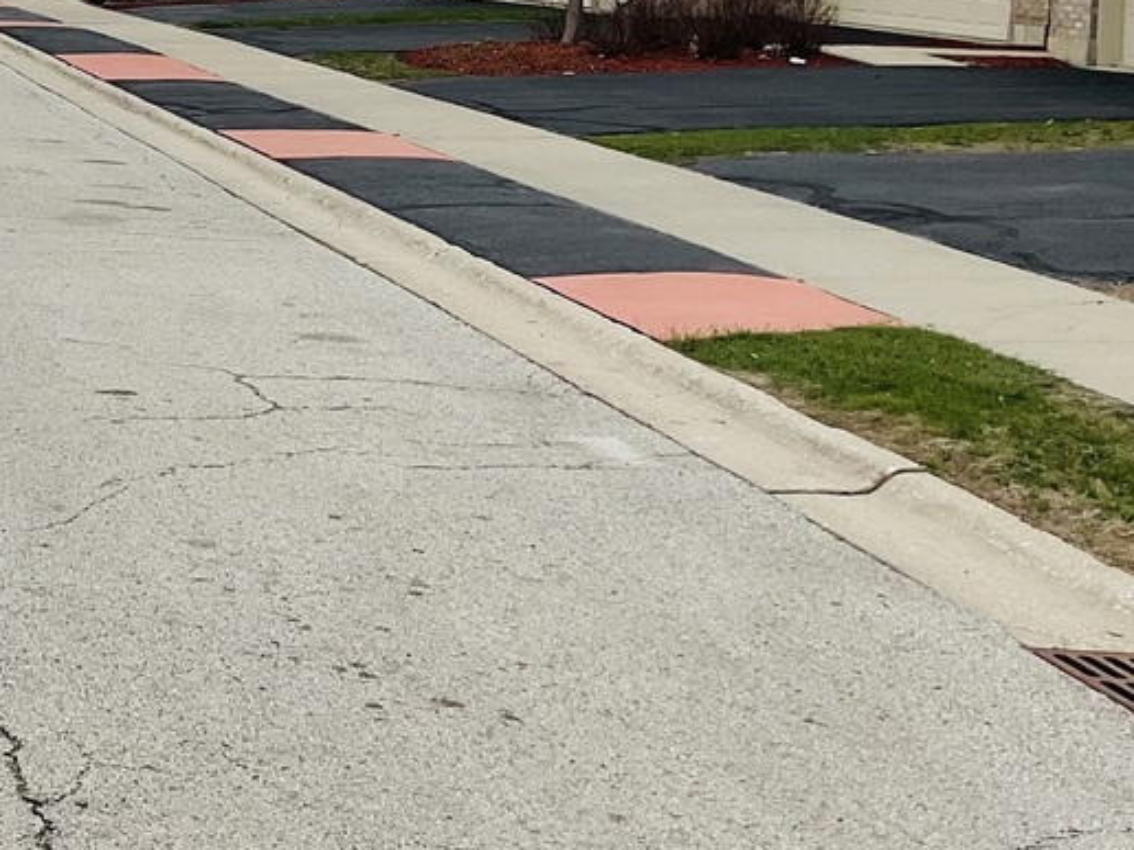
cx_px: -198
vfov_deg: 17.9
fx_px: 2654
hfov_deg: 22.4
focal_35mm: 81
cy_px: 86
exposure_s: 1/1534
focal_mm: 3
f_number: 1.8
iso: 16
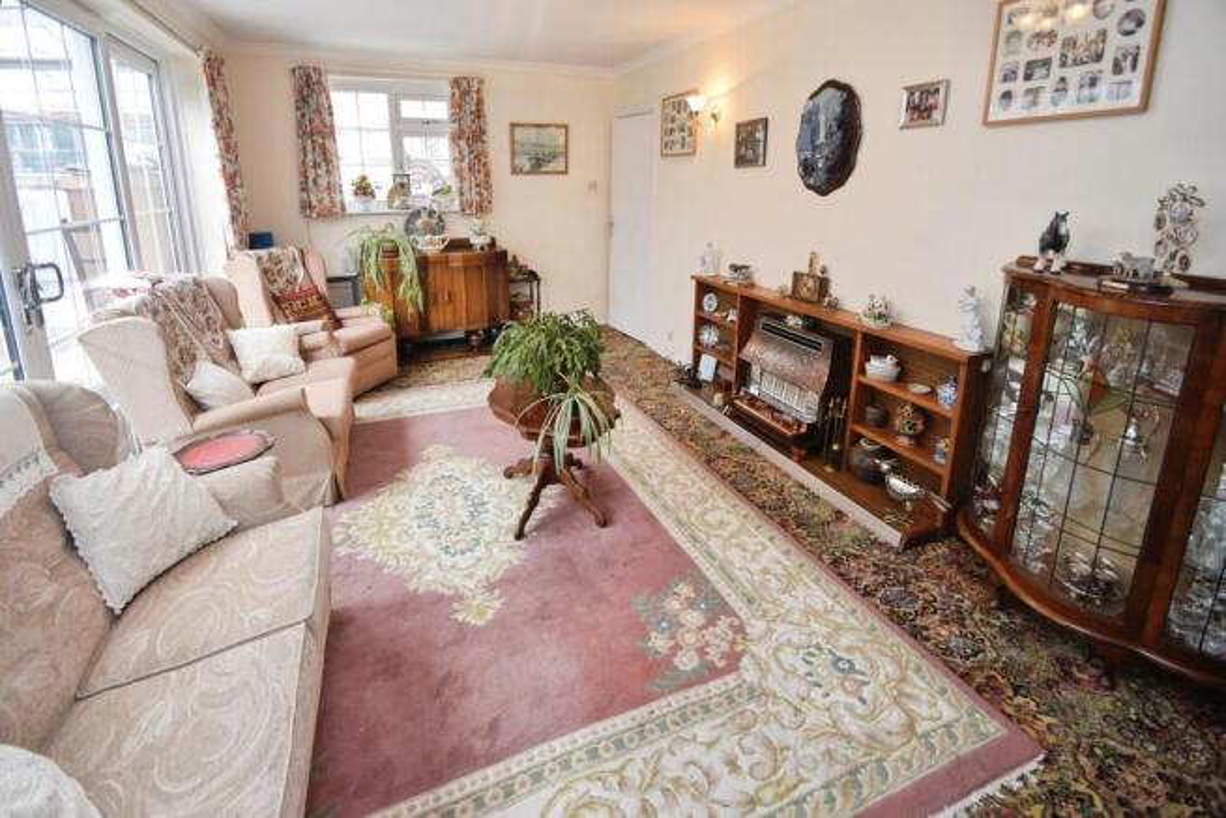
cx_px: 613
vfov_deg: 77.4
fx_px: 511
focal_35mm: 15
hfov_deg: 100.4
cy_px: 409
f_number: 4
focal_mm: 10
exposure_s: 1/60
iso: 450
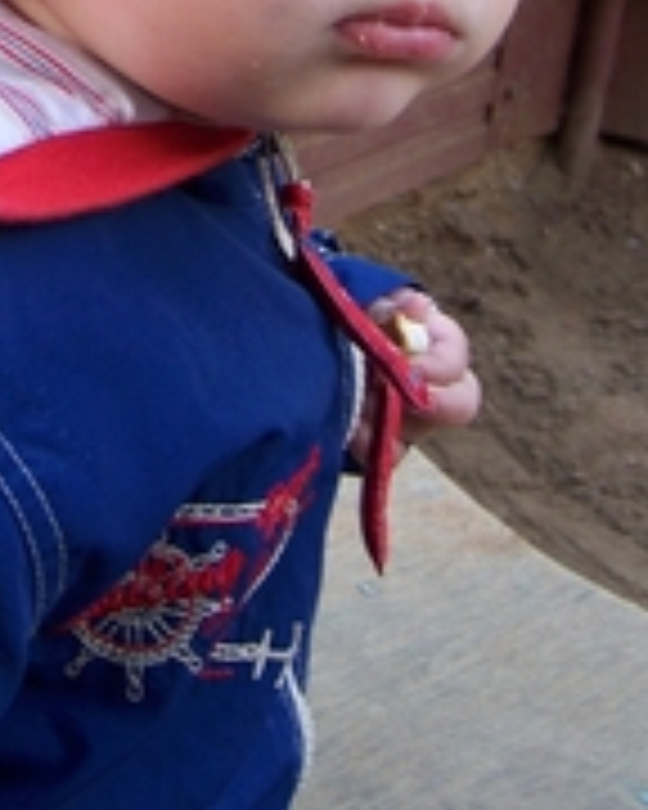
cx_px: 72
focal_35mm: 88
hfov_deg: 17.2
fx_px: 2110
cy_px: -189
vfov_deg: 20.2
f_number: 2.8
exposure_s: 1/60
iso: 80
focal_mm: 6.2
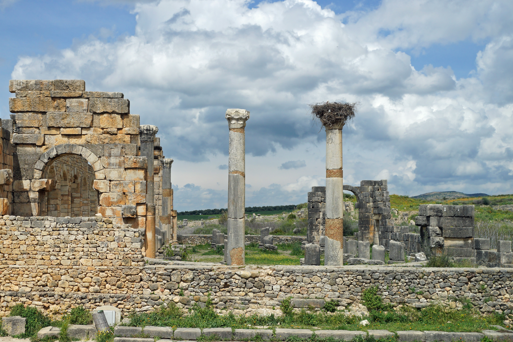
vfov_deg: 29.8
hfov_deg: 43.2
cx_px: 185
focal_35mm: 45
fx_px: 641
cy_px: 207
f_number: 8
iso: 320
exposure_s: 1/1600
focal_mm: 35
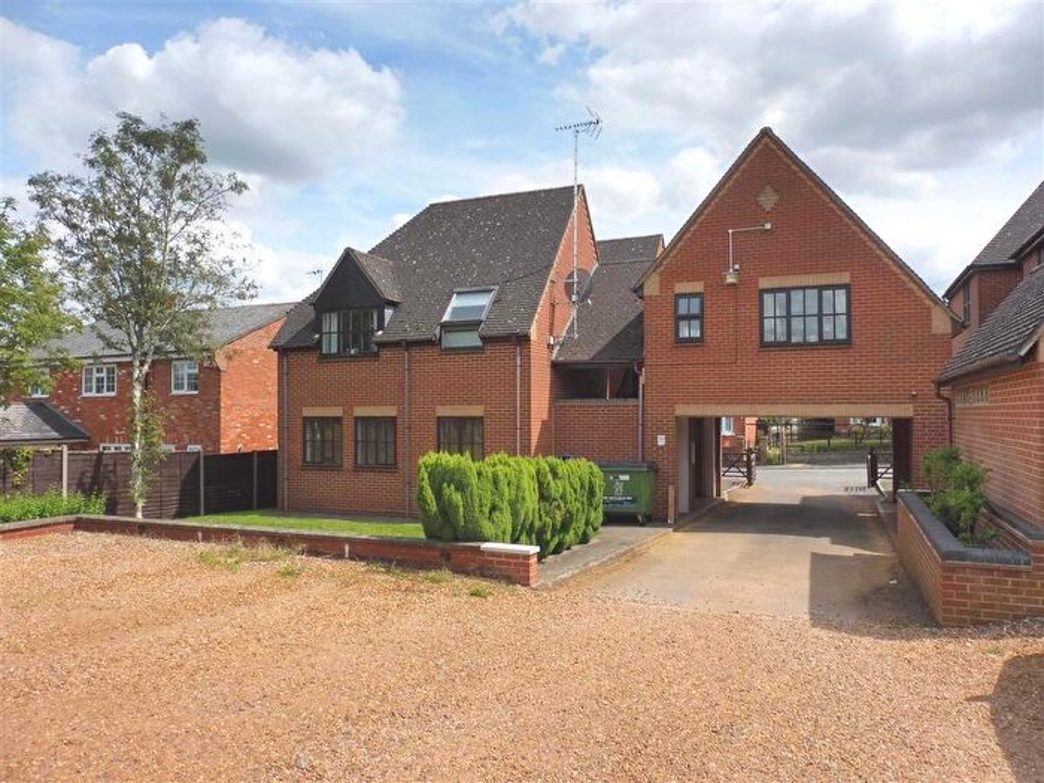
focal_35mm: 24
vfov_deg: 56.8
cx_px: 522
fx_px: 724
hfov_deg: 71.6
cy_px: 392
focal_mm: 4.3
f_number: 4
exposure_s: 1/800
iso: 100
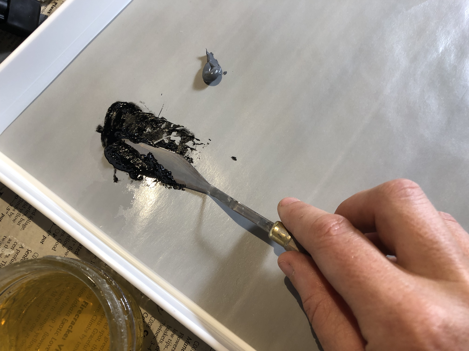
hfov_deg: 63.4
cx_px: 234
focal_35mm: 28
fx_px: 379
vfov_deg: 49.7
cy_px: 176
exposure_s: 1/30
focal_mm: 3.99
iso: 25
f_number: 1.8
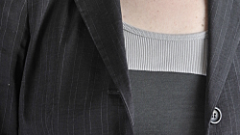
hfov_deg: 9.8
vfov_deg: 5.5
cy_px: -68
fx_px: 1399
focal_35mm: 220
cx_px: 156
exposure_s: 1/60
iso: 320
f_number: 6.3
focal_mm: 70
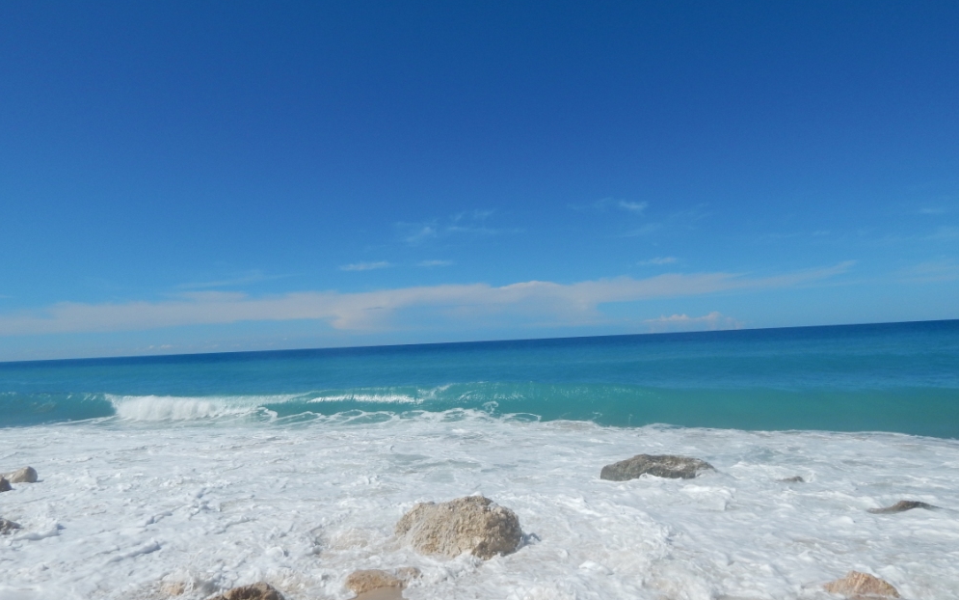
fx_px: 627
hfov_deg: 74.8
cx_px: 468
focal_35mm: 24
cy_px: 306
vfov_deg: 51.1
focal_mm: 4
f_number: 6
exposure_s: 1/1250
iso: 125
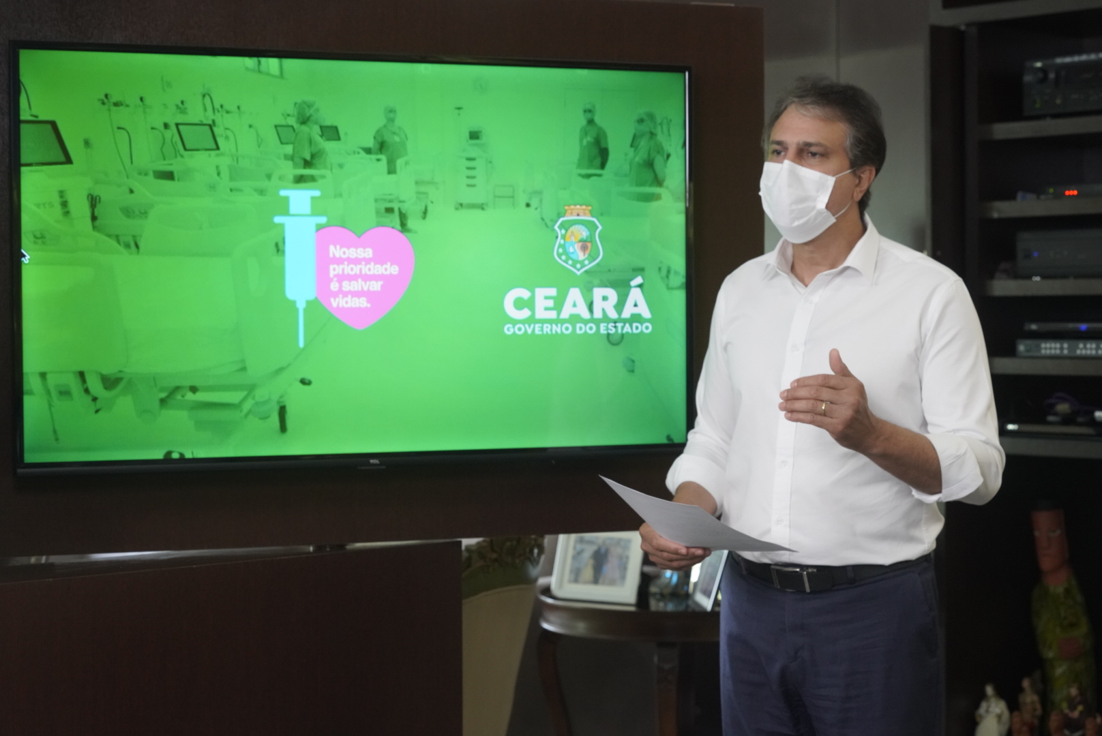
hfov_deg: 28.8
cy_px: 368
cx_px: 551
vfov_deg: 19.5
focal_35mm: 70
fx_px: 2144
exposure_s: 1/125
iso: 4000
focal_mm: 70
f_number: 6.3
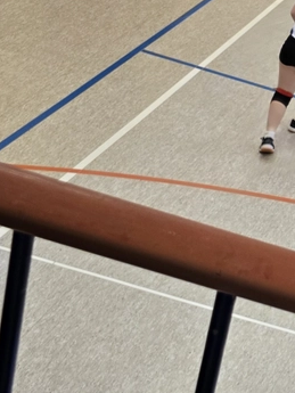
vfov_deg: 19.6
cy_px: 124
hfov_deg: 12.8
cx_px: 600
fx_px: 1136
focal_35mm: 100
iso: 250
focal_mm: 6.3
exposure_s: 1/100
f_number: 1.7
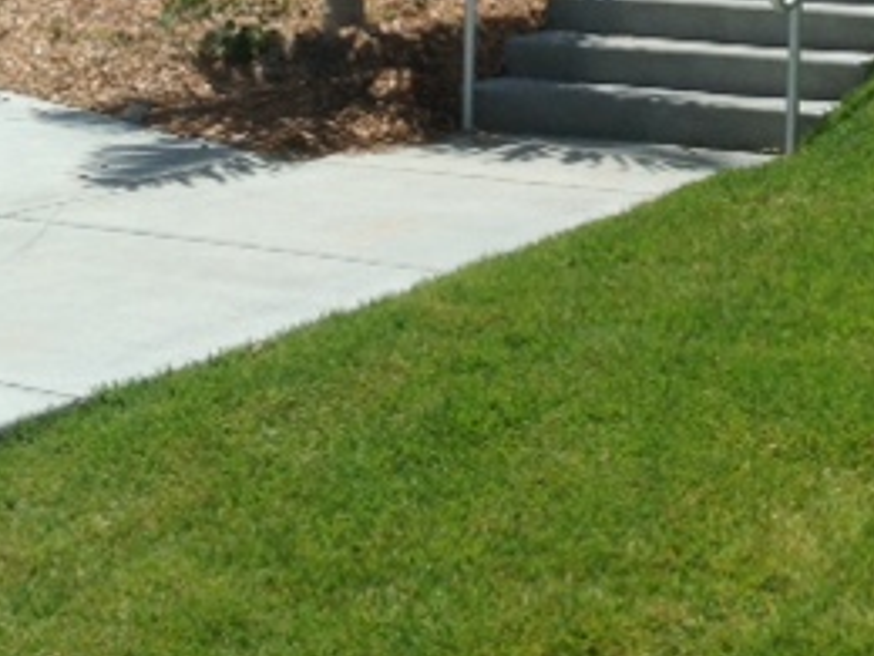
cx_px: 719
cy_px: -118
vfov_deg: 16.5
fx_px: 2171
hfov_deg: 22.4
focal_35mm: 86
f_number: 2.4
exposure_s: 1/3367
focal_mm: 4.28
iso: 50
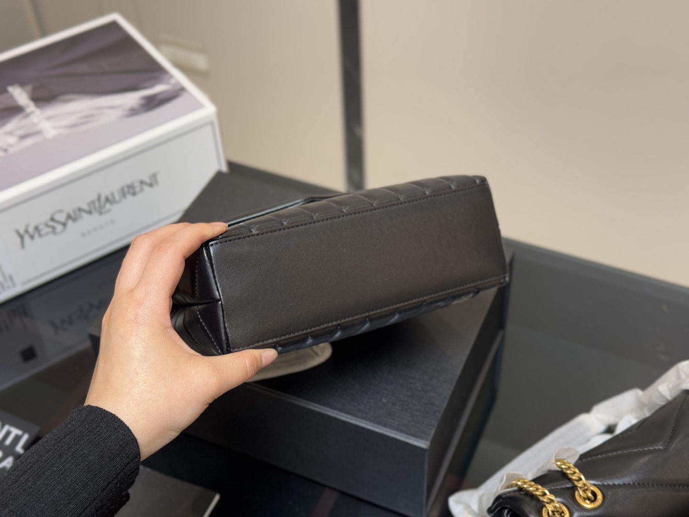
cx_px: 344
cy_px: 258
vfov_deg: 30.3
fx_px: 955
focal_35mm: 48
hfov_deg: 39.7
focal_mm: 6.76
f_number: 1.78
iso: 125
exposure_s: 1/50
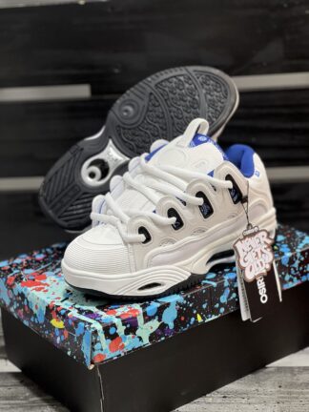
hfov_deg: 19.1
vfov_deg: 25.3
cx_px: 154
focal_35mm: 77
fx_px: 916
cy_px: 206
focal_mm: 9
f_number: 2.8
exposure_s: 1/40
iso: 125
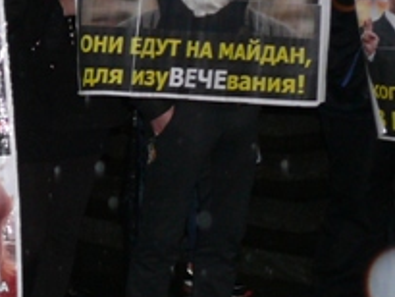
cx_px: -419
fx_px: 1690
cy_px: 120
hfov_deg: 11.8
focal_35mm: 148
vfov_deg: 10.0
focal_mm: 7.4
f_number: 2.8
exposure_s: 1/30
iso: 125
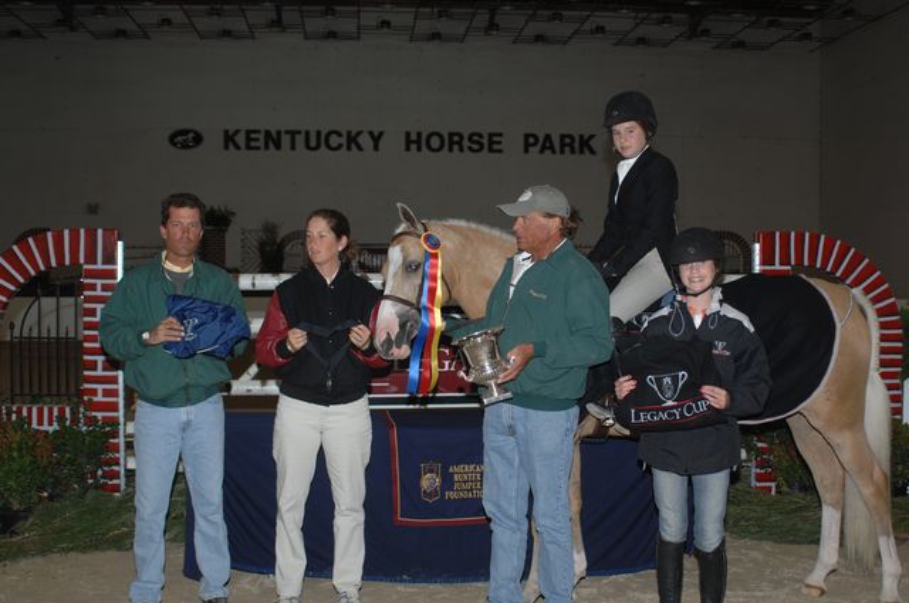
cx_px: 454
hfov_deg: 41.2
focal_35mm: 48
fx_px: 1210
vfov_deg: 28.0
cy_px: 302
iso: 200
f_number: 3.5
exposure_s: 1/125
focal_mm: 32
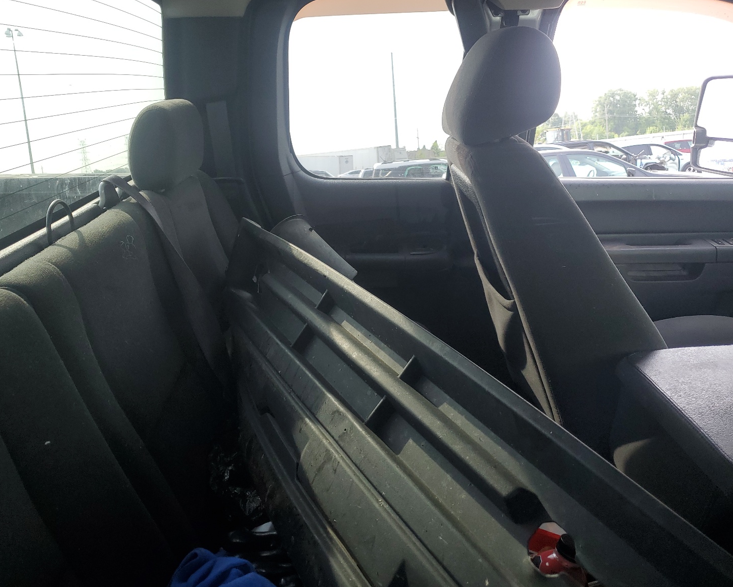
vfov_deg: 51.5
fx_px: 607
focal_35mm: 28
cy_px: 286
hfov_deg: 62.2
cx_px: 358
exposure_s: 1/50
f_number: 1.5
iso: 52
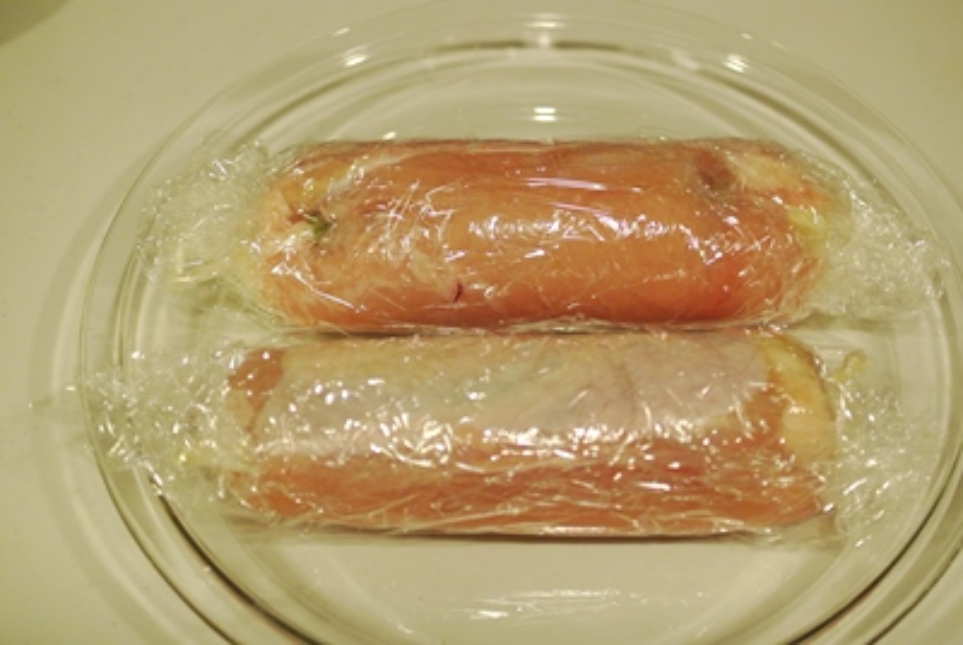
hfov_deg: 40.3
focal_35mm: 49
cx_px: 482
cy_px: 322
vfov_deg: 27.6
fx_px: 1313
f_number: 1.8
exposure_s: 1/125
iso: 500
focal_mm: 18.5
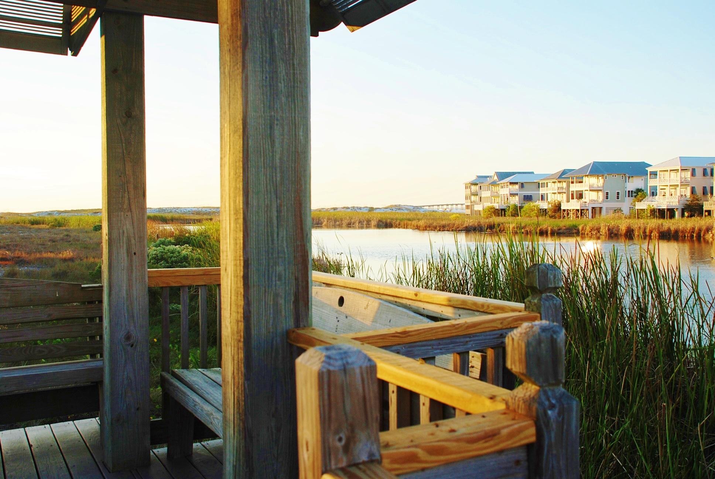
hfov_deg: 53.1
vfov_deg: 37.0
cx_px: 358
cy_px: 240
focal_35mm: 36
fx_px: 716
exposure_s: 1/160
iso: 100
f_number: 6.3
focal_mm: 24
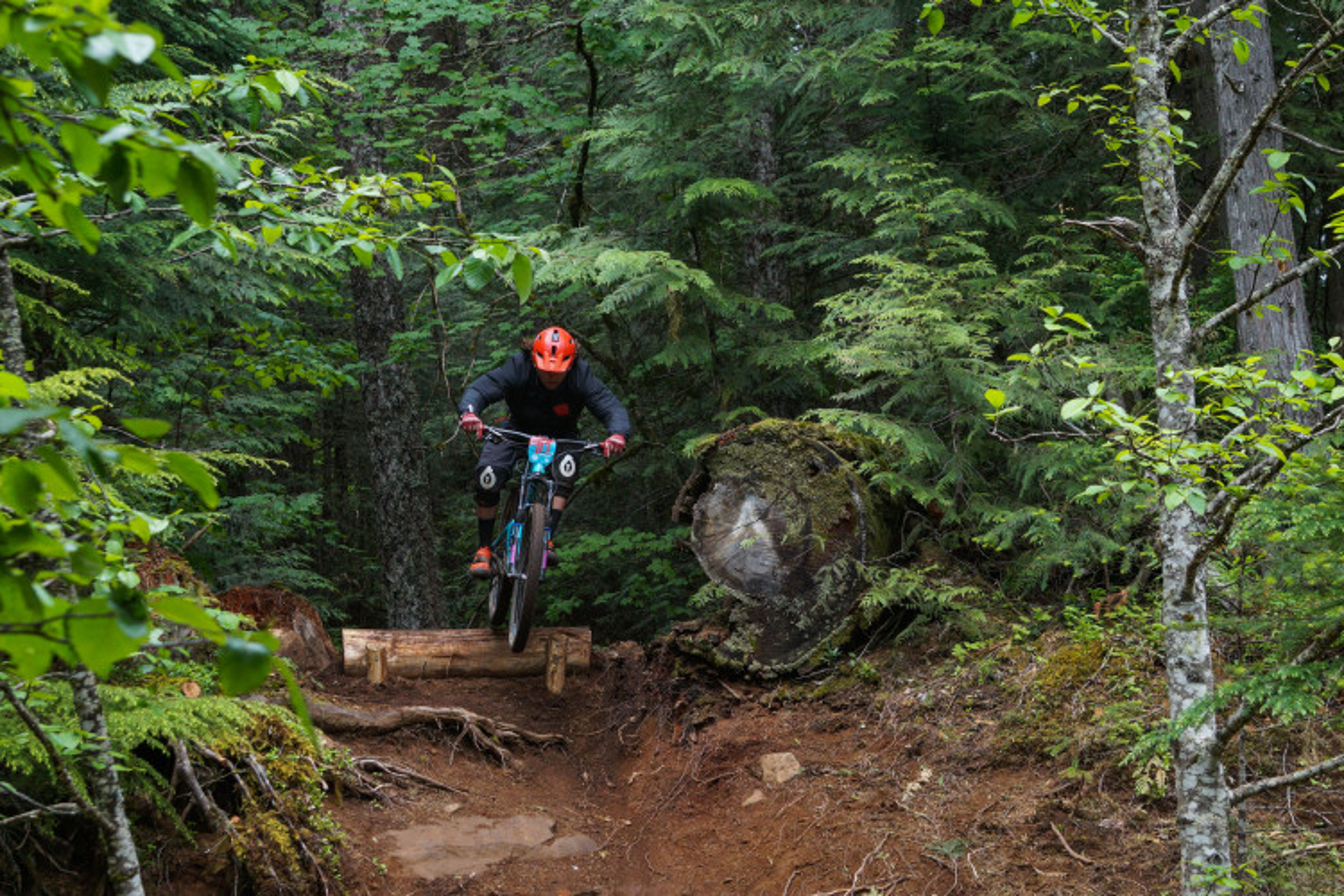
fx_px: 3192
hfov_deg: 23.8
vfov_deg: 16.0
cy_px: 448
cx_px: 672
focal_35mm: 86
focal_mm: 57
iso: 800
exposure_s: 1/400
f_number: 6.3
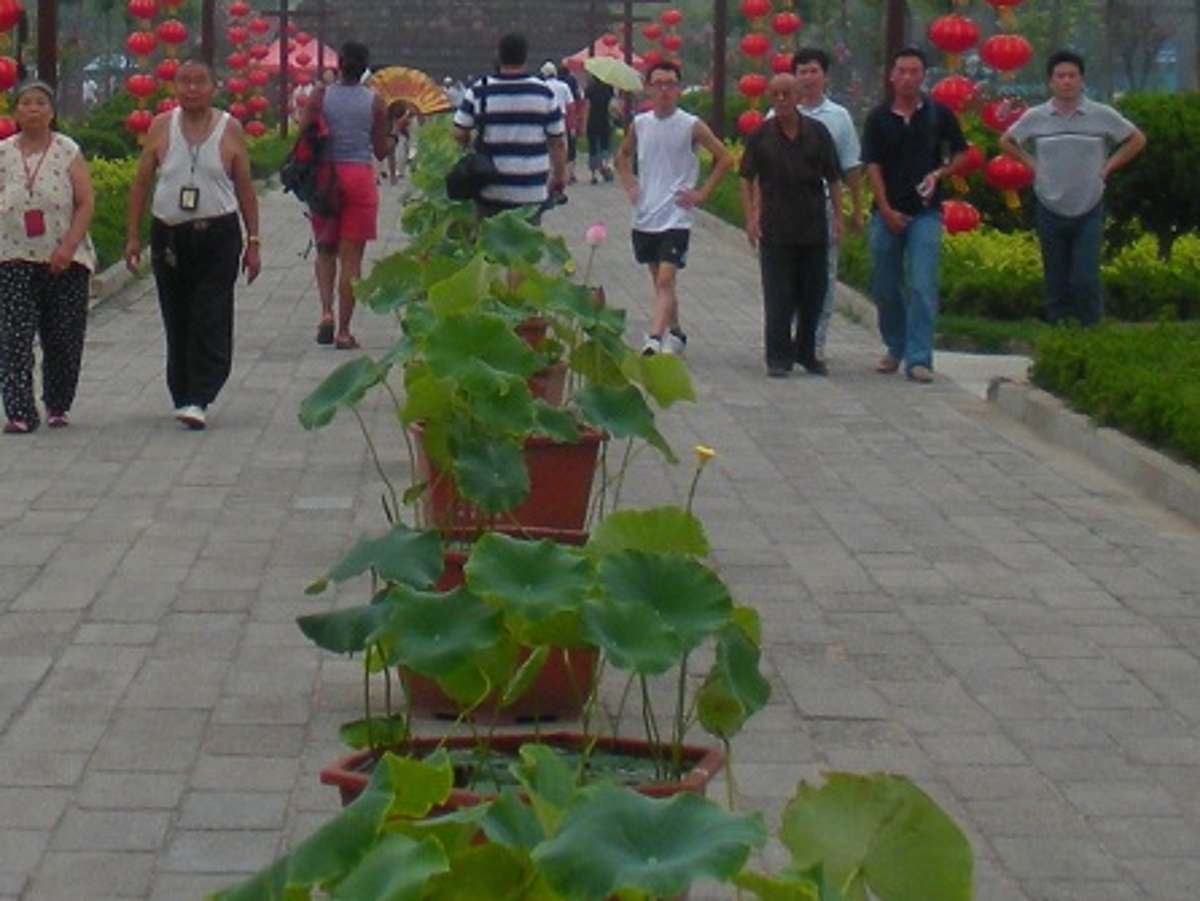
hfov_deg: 16.3
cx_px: 468
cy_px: -230
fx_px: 4197
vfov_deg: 11.9
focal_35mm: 121
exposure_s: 1/414
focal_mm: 6.3
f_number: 3.5
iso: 64
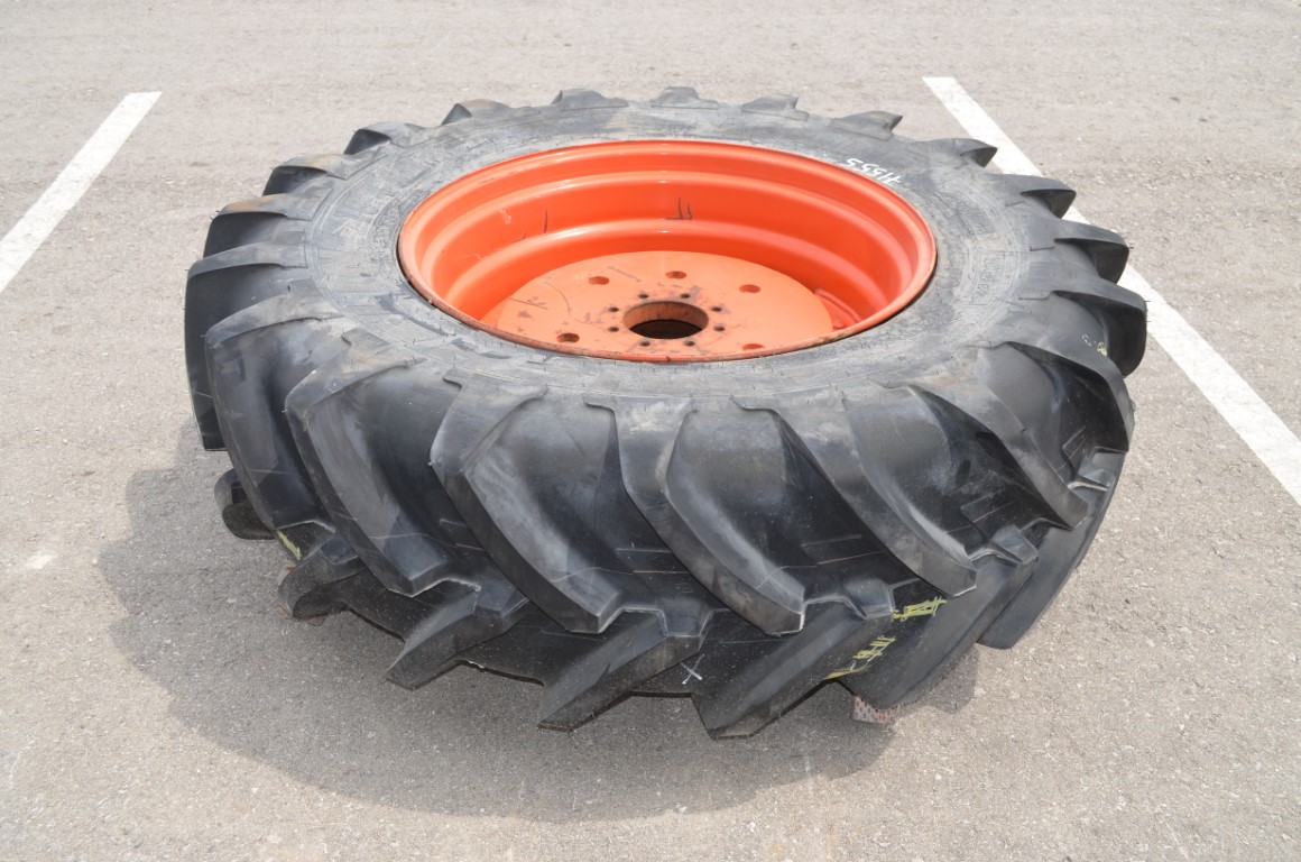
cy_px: 431
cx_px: 650
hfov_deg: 57.3
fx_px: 1190
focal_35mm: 33
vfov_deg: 39.8
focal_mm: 22
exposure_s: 1/200
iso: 100
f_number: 6.3
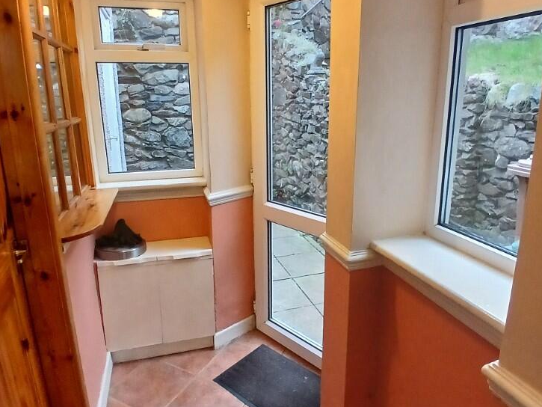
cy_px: 195
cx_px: 286
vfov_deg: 56.8
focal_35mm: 24
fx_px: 376
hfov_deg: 71.5
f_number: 2.2
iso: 200
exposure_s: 1/33.3
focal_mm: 1.4
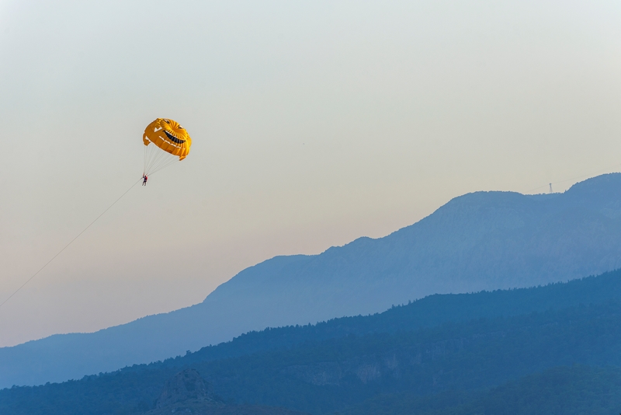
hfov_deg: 10.3
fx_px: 3451
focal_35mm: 200
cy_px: 208
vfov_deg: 6.9
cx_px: 310
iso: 100
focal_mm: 200
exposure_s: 1/400
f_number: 8
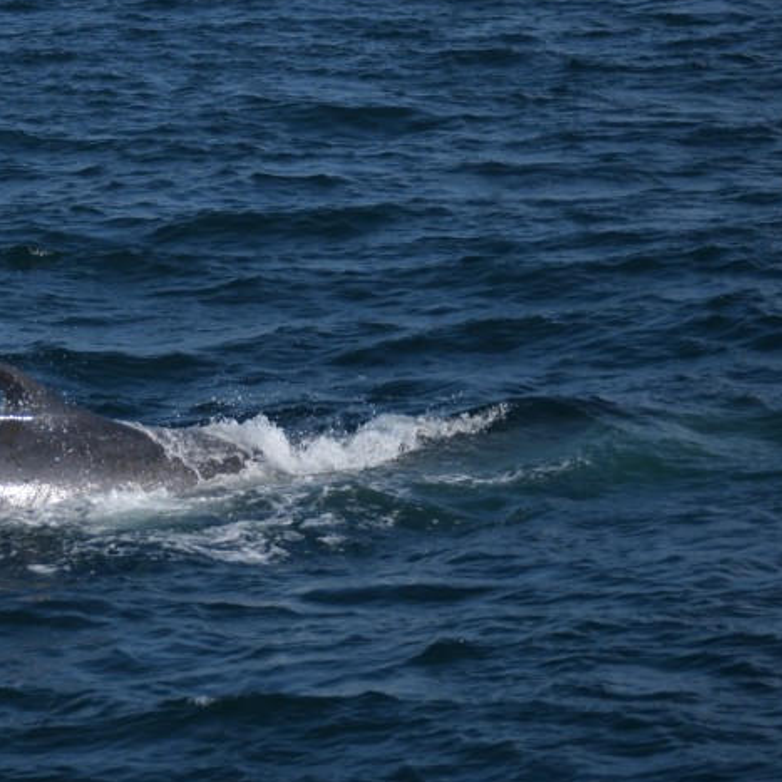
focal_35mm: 221
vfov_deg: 7.9
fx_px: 5648
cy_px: 404
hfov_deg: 7.9
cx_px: 17
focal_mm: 75
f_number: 4.2
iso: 200
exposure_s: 1/4000
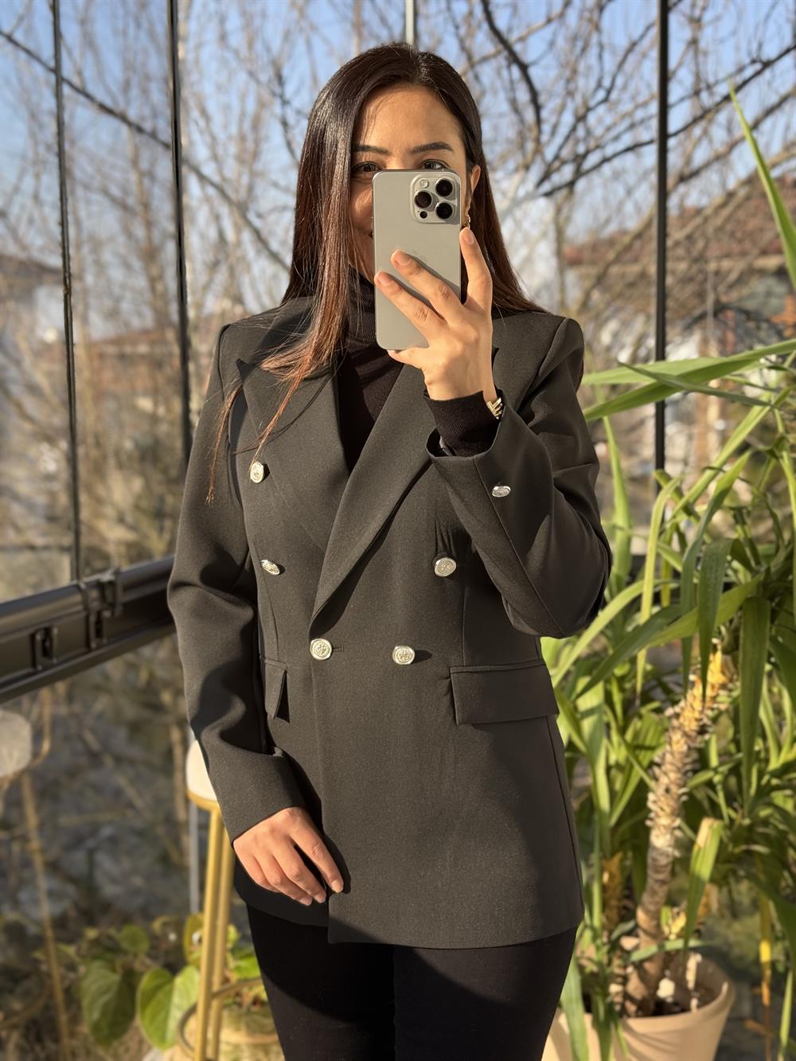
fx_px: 1471
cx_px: 398
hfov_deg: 30.3
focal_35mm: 48
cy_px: 530
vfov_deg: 39.7
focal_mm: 6.76
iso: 64
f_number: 1.78
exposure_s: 1/445
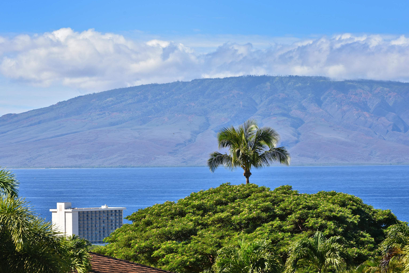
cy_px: 136
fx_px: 1886
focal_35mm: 166
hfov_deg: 12.4
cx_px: 205
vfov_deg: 8.3
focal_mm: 165
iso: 100
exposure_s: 1/200
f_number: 10
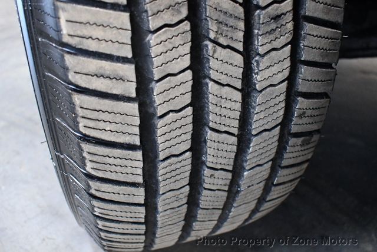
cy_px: 126
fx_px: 377
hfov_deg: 53.1
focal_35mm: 36
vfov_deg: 36.9
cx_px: 188
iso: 2800
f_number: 3.5
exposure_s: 1/125
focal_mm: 18
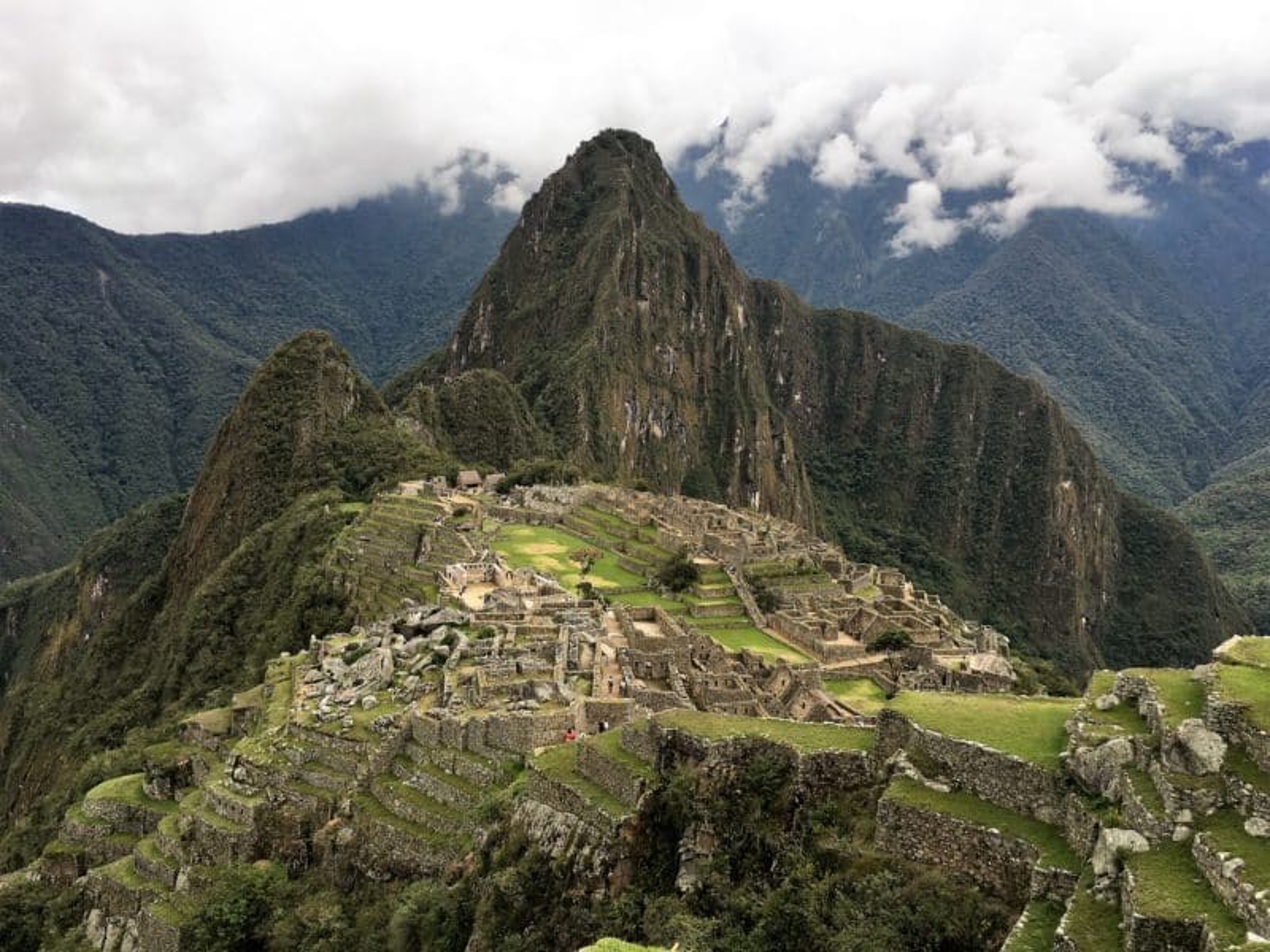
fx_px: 1064
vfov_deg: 48.2
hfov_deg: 61.7
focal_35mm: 29
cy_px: 476
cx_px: 635
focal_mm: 4.15
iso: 25
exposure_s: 1/1183
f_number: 2.2
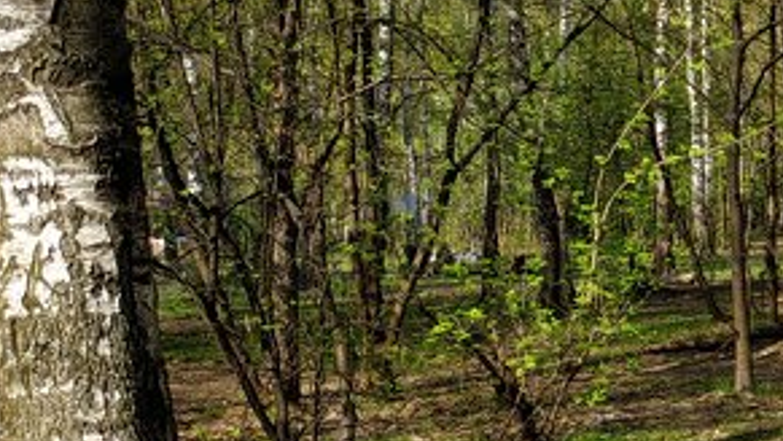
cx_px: 1203
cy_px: 265
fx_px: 1994
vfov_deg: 12.6
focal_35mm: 96
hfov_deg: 19.2
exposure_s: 1/900
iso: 100
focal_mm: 3.94
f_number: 1.9
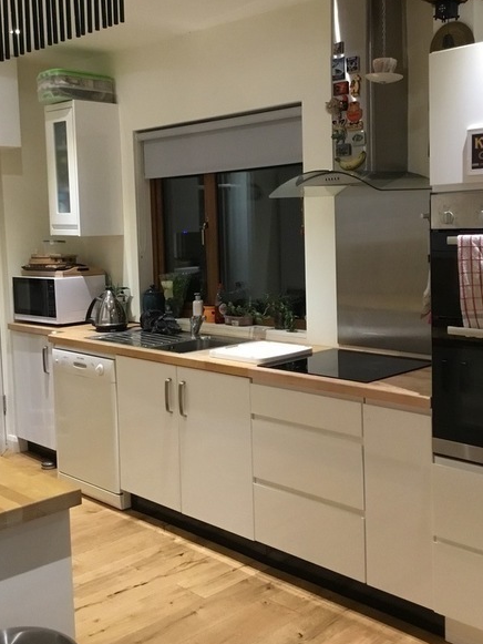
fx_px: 762
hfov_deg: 35.1
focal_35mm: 41
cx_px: 261
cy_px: 288
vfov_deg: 45.7
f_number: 2.4
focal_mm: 3.3
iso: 250
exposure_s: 1/20
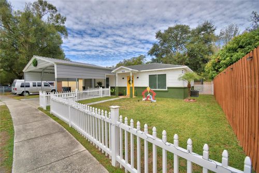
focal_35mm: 15
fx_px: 108
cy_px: 86
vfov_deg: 77.3
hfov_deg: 100.4
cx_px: 130
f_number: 4.5
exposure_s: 1/1000
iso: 100
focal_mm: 10
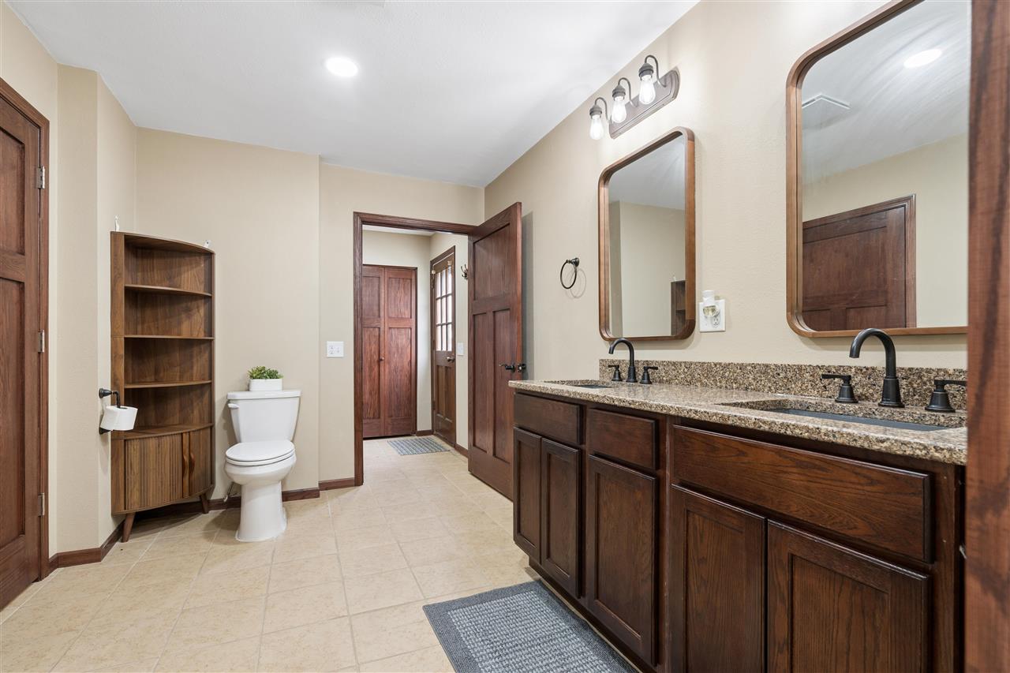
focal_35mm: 16
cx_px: 505
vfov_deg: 73.7
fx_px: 449
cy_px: 336
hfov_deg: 96.7
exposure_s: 1/8
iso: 400
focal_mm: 16
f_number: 8
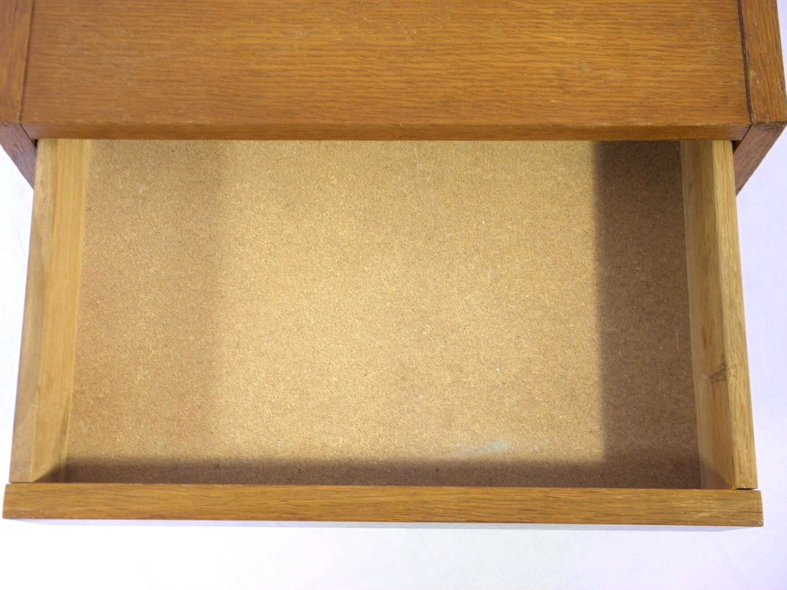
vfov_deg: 30.9
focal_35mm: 47
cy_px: 295
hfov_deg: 40.4
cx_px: 394
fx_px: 1069
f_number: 3.9
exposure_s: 1/15
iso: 200
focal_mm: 8.6
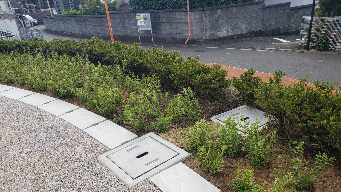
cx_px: 174
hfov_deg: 66.1
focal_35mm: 29
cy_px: 118
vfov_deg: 40.0
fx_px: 262
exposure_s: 1/675
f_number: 2.4
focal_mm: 4.3
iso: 50
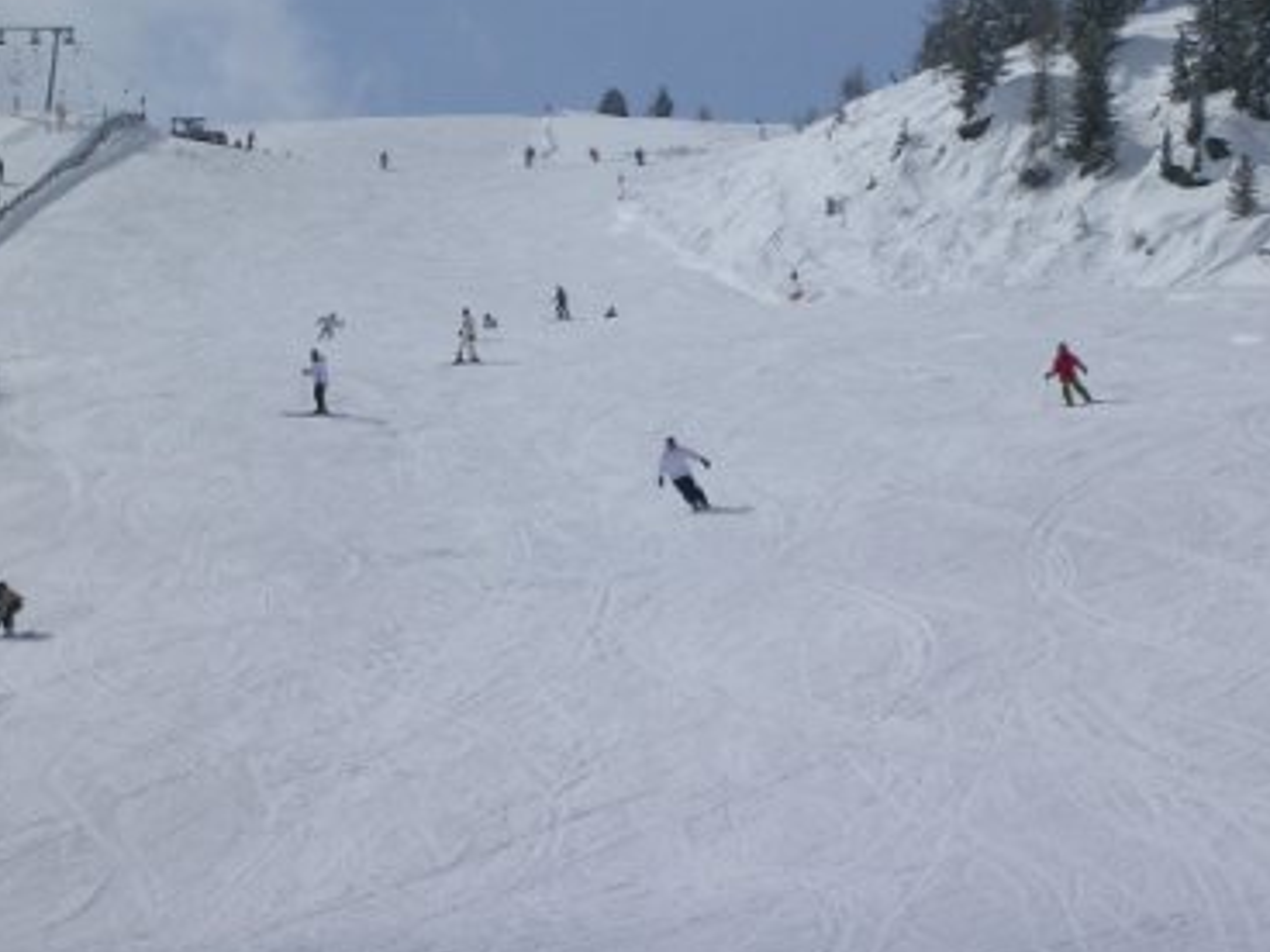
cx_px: 535
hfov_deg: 14.1
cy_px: 504
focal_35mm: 140
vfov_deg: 10.6
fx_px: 5136
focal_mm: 17.4
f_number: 4.9
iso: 50
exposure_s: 1/1500
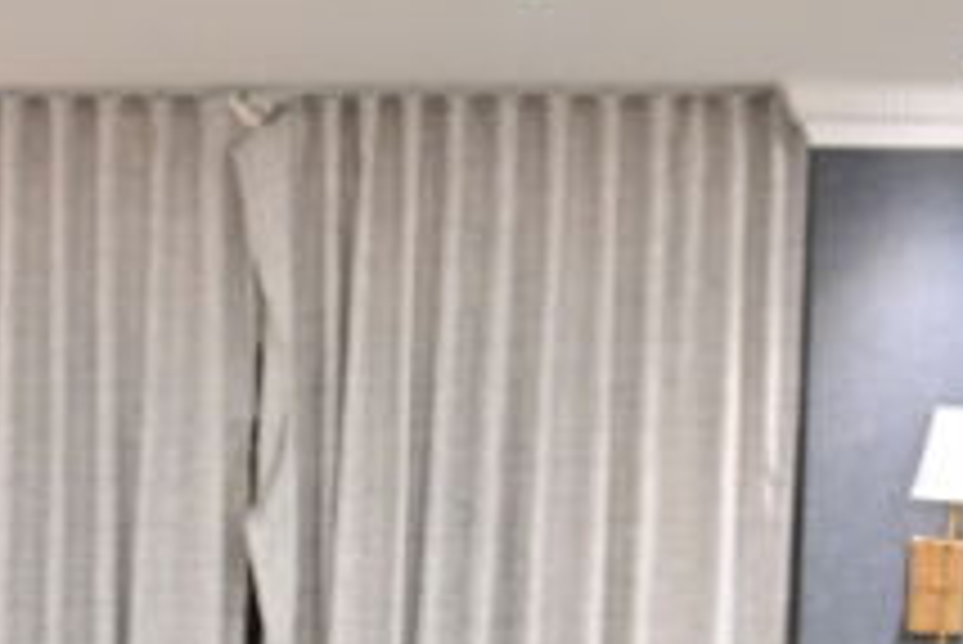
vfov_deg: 11.6
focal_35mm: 115
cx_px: -130
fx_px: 3078
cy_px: 871
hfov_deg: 17.1
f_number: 4
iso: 2000
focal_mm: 24
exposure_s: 1/200
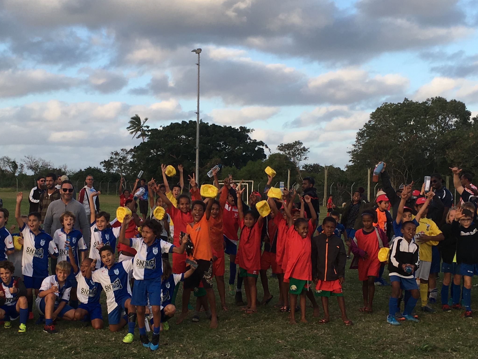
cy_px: 191
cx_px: 168
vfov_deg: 25.7
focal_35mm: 57
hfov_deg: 33.5
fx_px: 787
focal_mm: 4.15
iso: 25
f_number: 2.2
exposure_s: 1/403
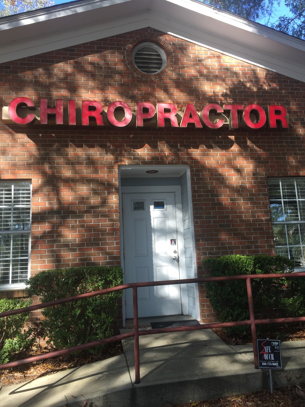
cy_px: 198
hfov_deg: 46.8
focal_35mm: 30
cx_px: 151
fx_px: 352
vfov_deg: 60.0
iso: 32
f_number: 2.2
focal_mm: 4.15
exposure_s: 1/273
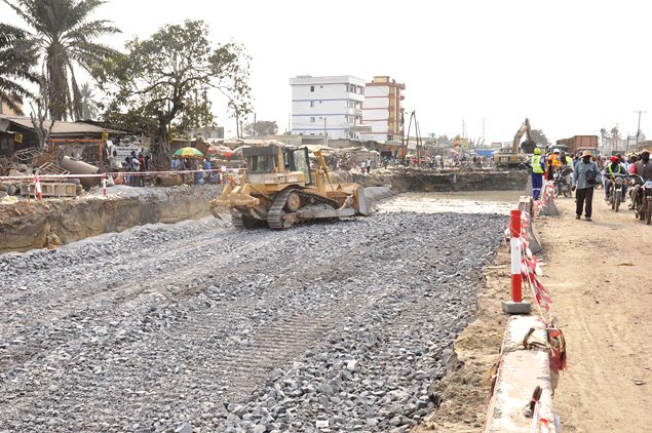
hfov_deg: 46.4
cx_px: 326
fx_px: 760
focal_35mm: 42
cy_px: 216
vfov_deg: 31.8
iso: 200
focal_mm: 28
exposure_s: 1/125
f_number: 11
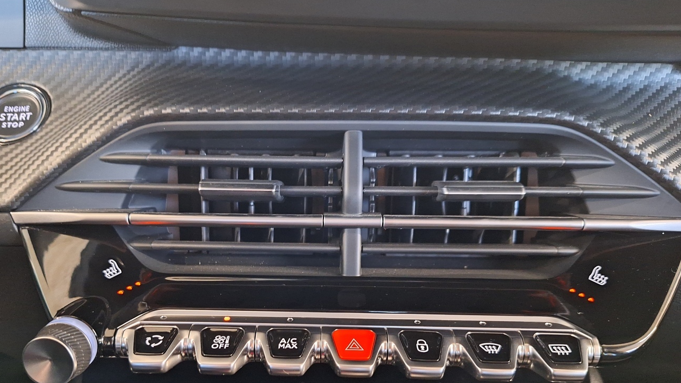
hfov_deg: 67.9
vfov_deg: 40.8
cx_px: 320
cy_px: 263
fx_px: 506
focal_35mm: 28
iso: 1000
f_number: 1.8
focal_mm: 5.54
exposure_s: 1/20
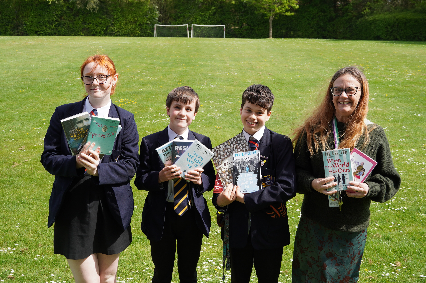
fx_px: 585
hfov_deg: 40.0
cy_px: 142
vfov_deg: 27.2
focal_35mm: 50
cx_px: 213
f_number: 5.6
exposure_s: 1/320
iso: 100
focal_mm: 33
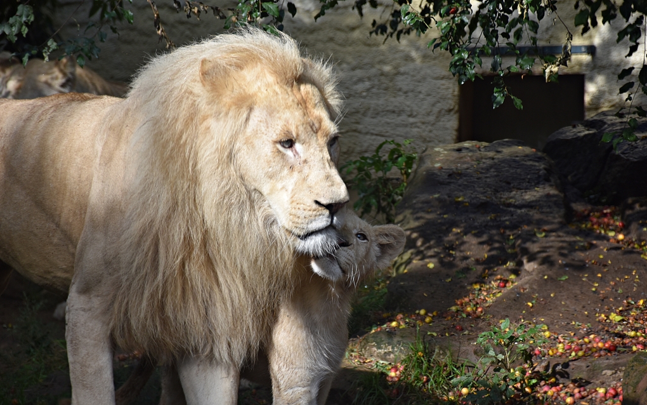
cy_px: 216
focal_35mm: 178
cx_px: 324
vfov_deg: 7.4
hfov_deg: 11.8
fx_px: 3139
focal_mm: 116
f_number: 5.6
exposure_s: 1/500
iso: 220
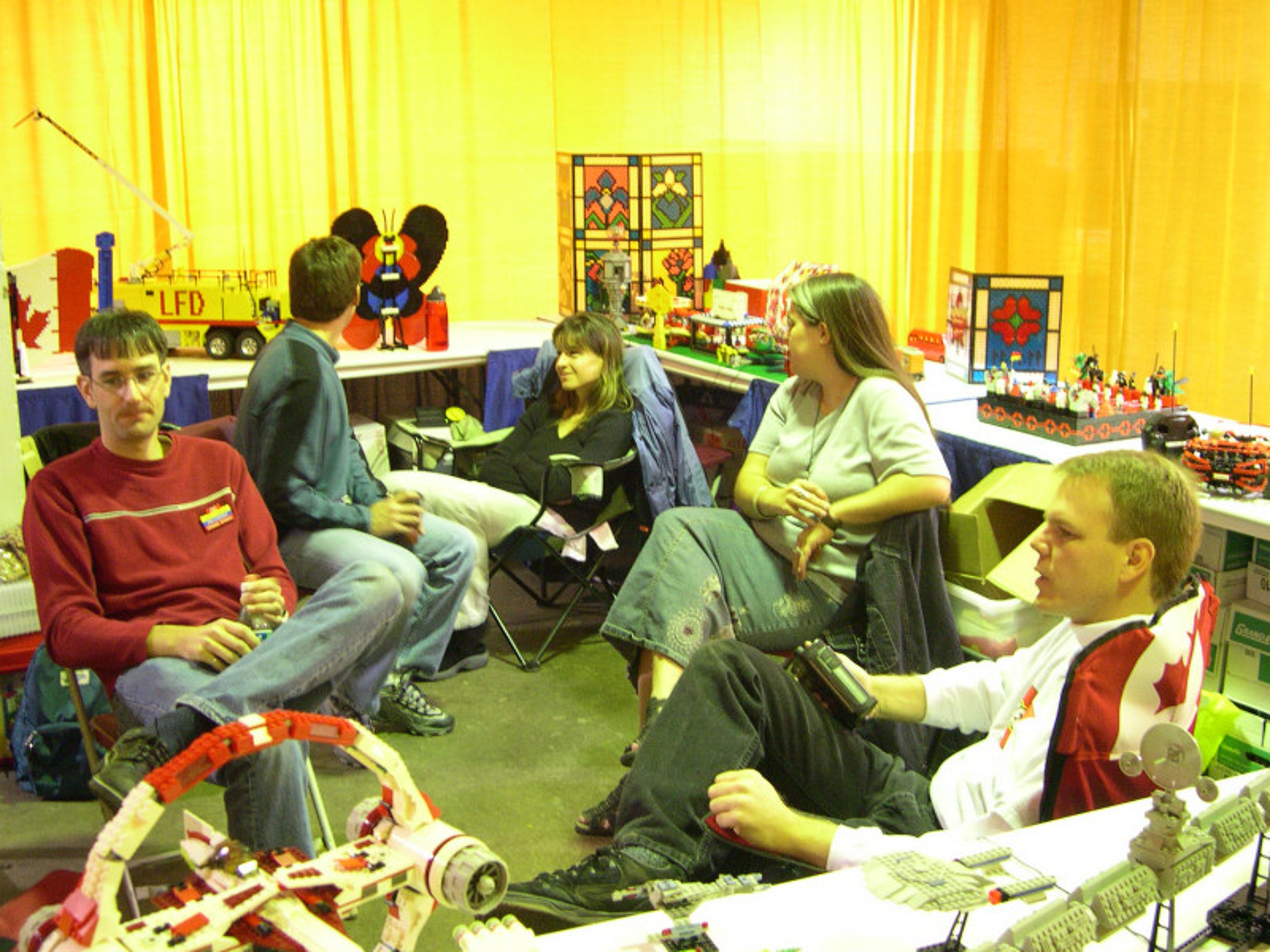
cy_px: 476
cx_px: 635
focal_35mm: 42
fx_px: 1541
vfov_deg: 34.3
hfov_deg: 44.8
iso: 400
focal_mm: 9
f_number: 2.9
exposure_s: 1/6
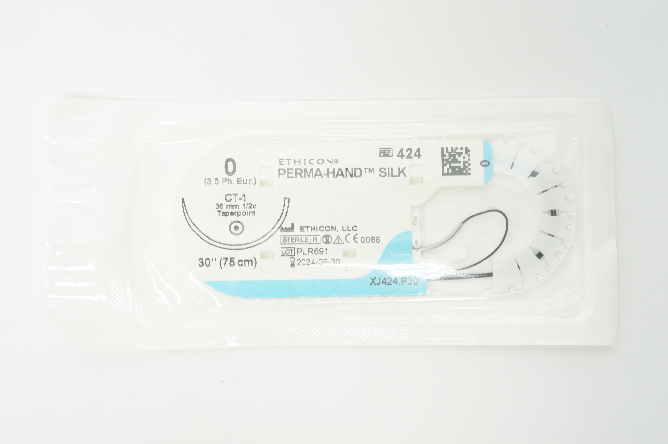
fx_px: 890
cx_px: 334
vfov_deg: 28.0
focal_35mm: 48
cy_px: 222
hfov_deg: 41.2
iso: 400
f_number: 9
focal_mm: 32
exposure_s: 1/15
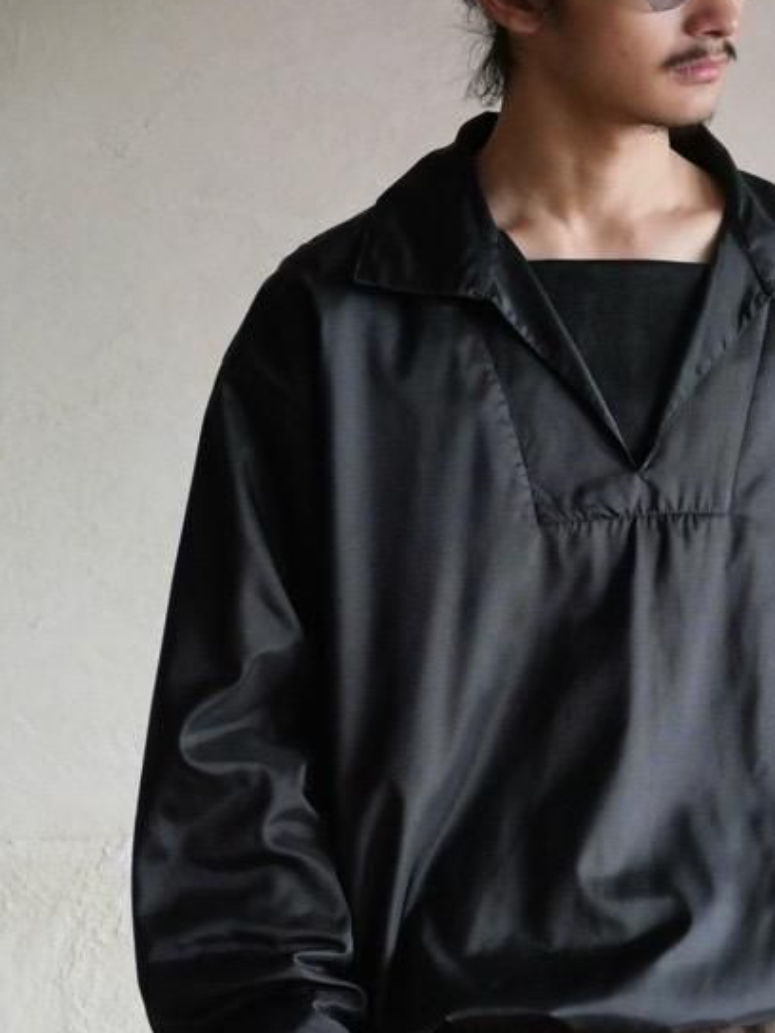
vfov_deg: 12.1
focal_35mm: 163
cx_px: 589
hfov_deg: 9.1
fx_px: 4866
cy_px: 785
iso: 3200
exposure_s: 1/30
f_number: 4
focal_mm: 52
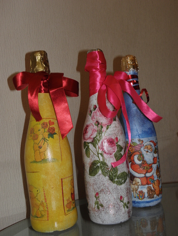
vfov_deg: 45.8
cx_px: 89
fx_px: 281
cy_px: 118
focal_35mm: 41
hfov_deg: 35.2
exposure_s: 1/40
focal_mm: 7.31
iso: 100
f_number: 3.3
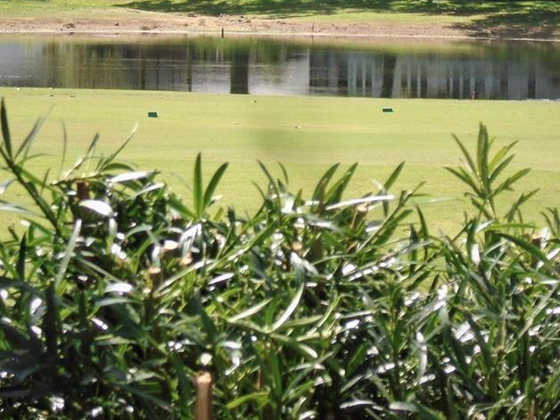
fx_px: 2879
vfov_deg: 8.3
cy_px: 105
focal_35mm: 178
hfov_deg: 11.1
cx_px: 299
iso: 100
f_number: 5.8
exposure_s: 1/320
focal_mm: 19.3
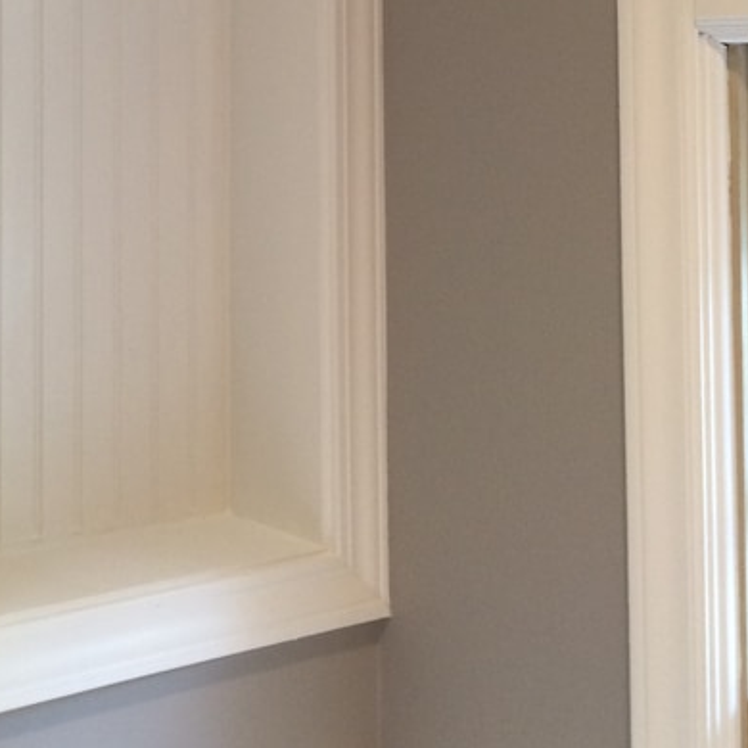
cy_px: 21
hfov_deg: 24.6
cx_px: 81
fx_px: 1662
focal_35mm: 68
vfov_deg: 24.3
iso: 64
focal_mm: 4.12
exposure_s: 1/30
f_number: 2.2
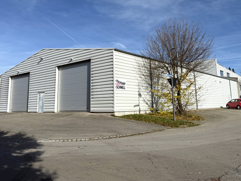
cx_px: 120
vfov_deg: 56.8
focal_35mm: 24
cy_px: 90
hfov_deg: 71.6
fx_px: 167
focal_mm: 6.8
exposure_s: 1/8130
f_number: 1.8
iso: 80
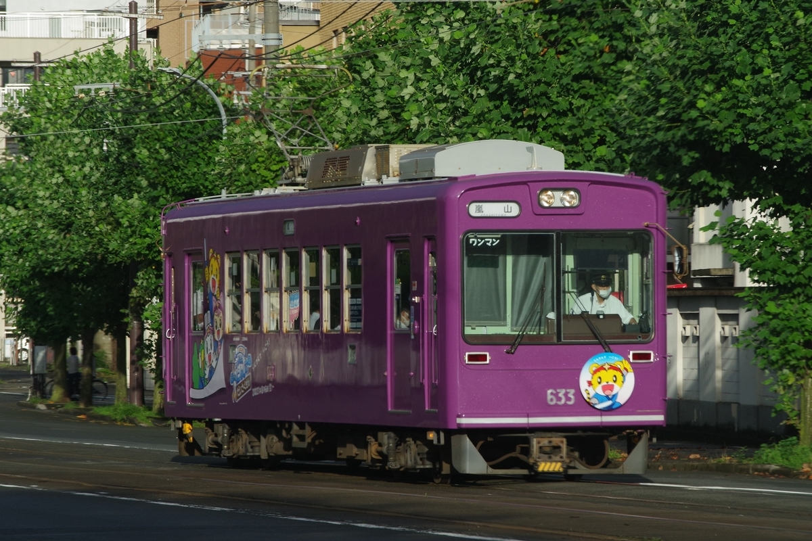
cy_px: 270
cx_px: 406
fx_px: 5413
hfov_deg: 8.6
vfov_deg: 5.7
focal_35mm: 240
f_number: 8
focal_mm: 160
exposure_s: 1/500
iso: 400
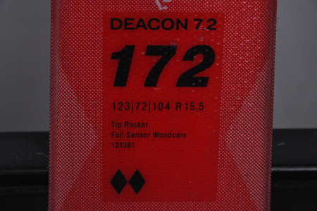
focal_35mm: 158
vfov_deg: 8.7
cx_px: 158
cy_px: 106
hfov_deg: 13.1
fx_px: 1385
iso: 3200
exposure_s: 1/125
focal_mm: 105
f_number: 9.5
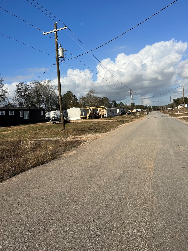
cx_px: 94
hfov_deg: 53.1
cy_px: 126
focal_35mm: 26
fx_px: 188
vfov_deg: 67.3
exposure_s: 1/4651
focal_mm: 5.1
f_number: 1.6
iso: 50
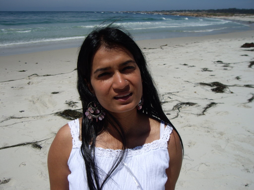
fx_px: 279
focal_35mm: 38
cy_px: 95
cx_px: 127
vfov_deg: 37.7
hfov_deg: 49.0
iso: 50
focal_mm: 6.2
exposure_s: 1/1000
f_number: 4.3
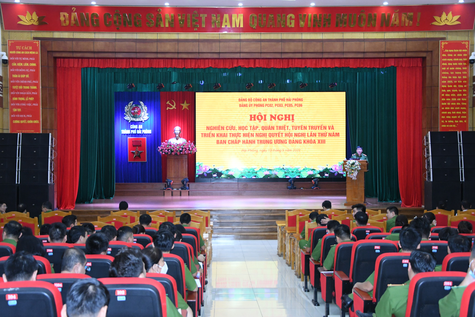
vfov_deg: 29.9
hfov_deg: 43.6
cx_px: 238
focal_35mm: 45
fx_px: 594
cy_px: 158
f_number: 4.2
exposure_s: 1/200
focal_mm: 30
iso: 2500
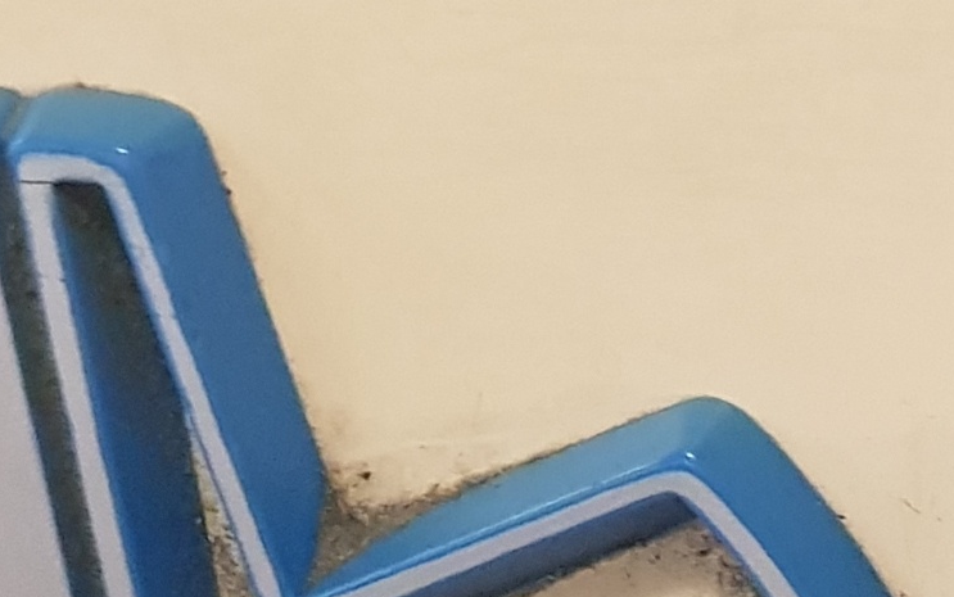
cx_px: 1864
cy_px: 1130
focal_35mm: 121
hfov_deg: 14.5
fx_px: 3147
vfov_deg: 10.1
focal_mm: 4.3
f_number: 1.7
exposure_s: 1/50
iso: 640
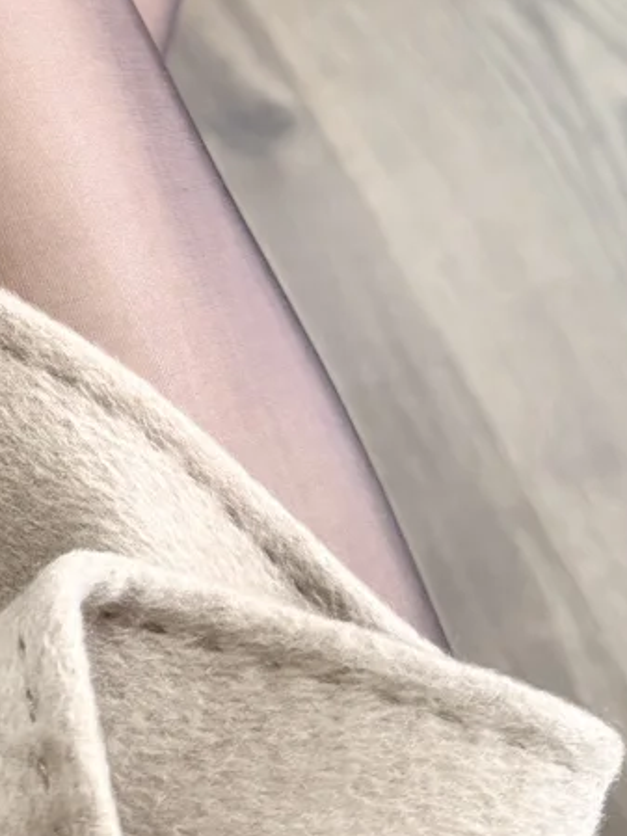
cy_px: -32
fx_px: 1859
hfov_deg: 17.8
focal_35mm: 77
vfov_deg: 24.0
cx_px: -216
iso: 800
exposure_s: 1/50
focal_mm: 6.76
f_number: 1.78
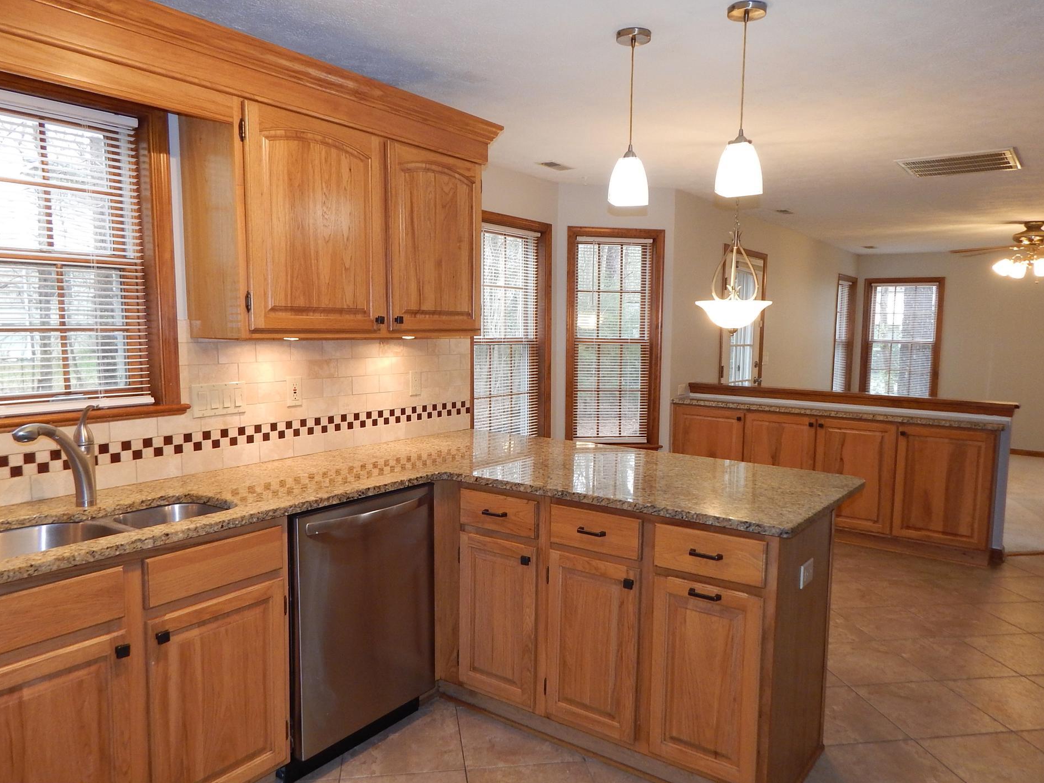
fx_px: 724
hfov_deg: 71.6
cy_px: 409
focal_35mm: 24
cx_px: 514
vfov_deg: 56.8
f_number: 3
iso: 200
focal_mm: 4
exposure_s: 1/30
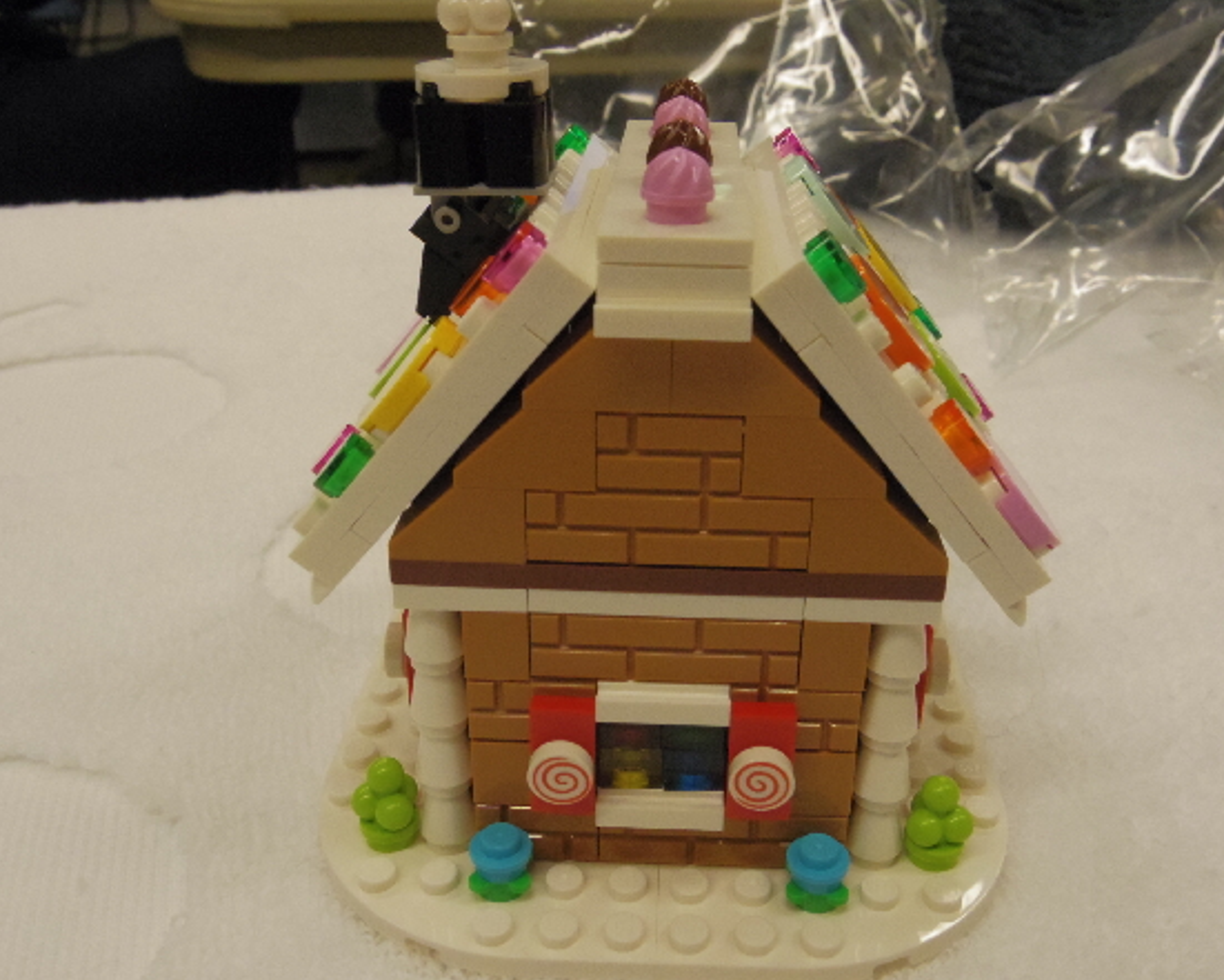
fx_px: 1232
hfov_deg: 52.8
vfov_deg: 43.4
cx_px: 635
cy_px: 491
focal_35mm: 34
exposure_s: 1/160
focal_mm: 5.8
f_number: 4.5
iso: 1000
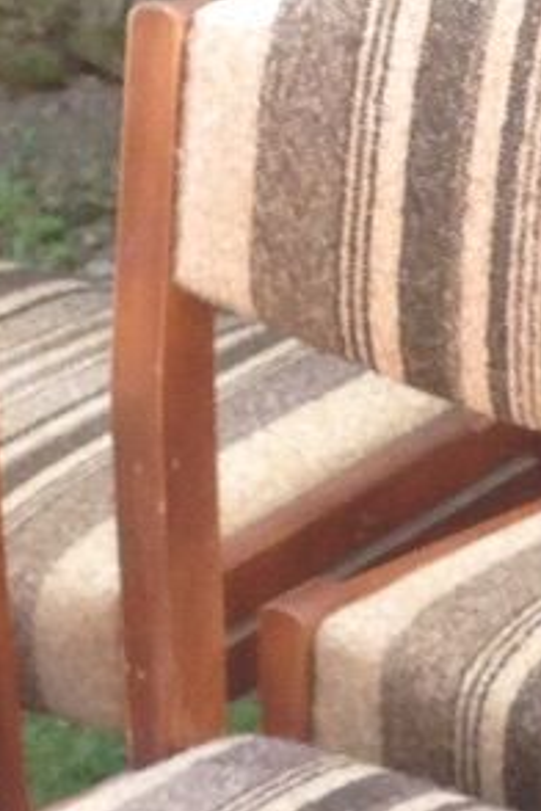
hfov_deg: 5.7
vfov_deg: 8.5
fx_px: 5387
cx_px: 831
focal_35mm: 239
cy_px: 921
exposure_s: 1/168
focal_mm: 4.12
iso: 50
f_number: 2.4
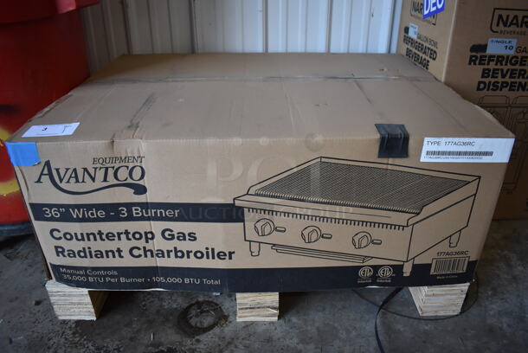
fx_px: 396
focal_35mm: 27
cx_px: 264
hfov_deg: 67.3
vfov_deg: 48.0
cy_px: 176
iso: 800
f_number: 3.5
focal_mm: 18
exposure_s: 1/250
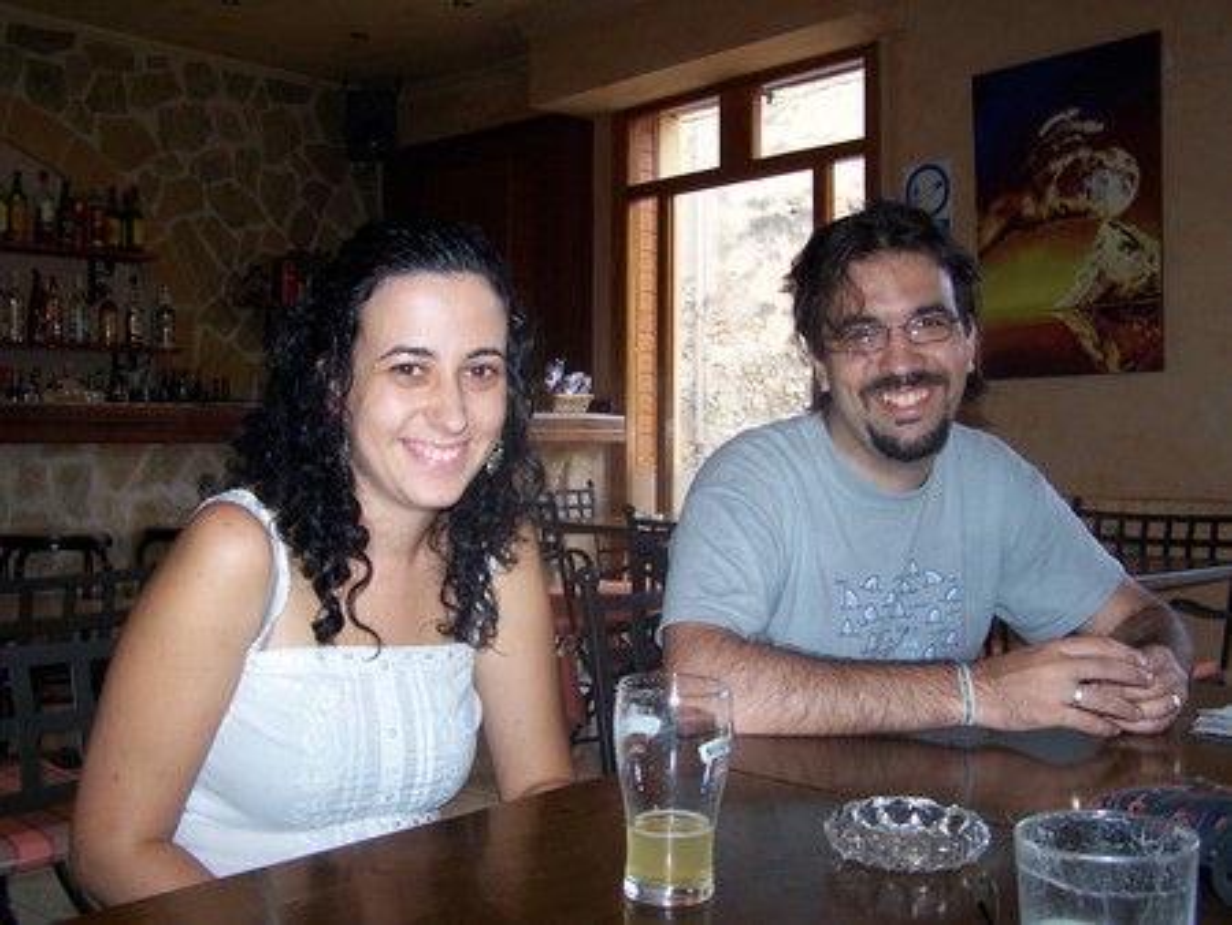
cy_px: 462
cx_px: 616
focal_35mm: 38
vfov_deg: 37.8
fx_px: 1353
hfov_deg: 49.0
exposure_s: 1/60
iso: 140
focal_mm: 6.3
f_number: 2.8
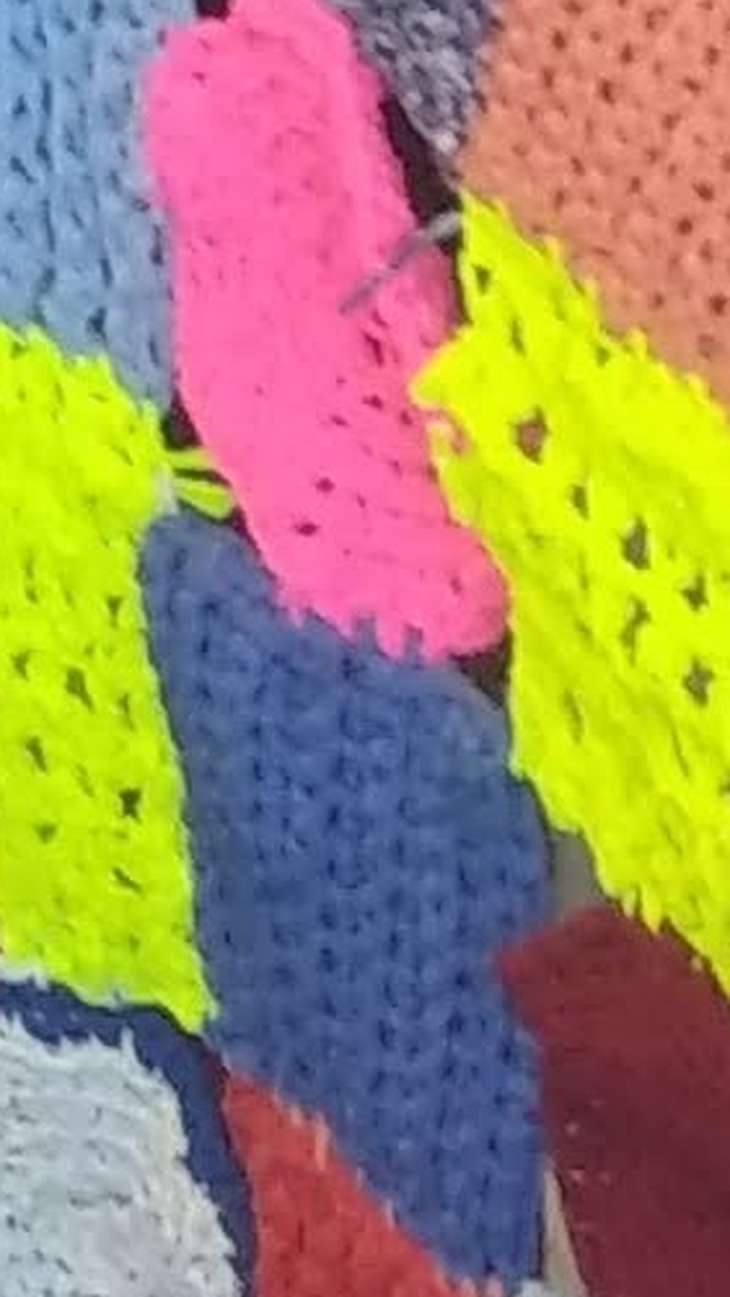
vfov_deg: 9.5
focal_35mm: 226
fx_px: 7773
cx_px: 3101
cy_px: 1212
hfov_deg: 4.8
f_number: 2.2
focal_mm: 3.83
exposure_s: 1/50
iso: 400
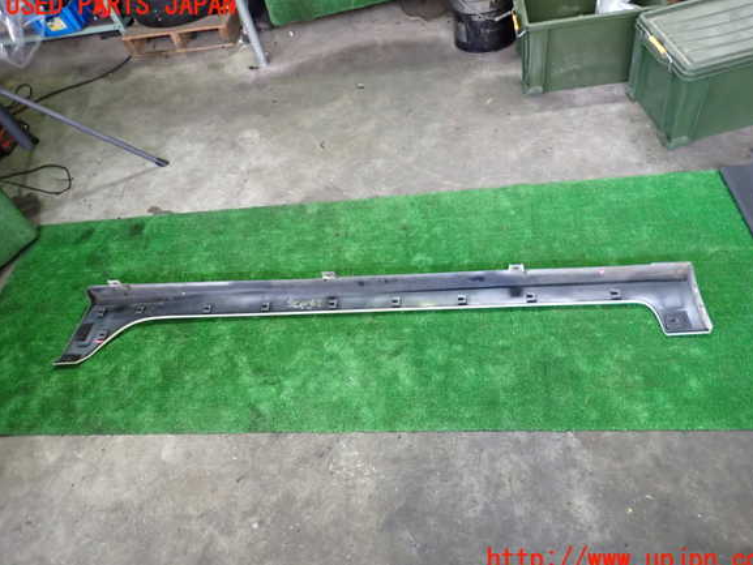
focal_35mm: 26
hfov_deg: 67.3
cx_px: 390
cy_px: 283
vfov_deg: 53.1
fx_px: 566
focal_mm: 4.5
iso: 500
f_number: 2
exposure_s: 1/80
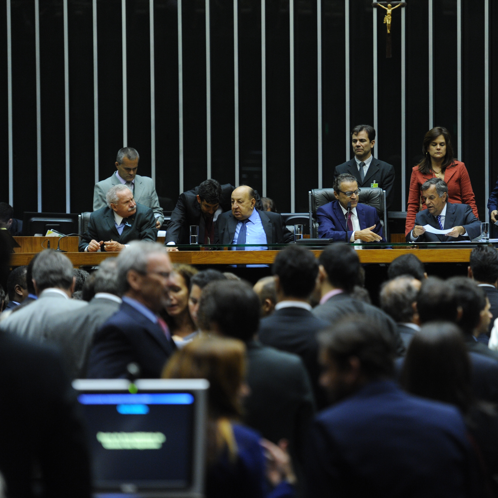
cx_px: 340
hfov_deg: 10.1
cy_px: 249
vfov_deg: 10.1
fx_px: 2816
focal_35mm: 173
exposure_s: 1/80
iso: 1600
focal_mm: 135
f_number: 2.8
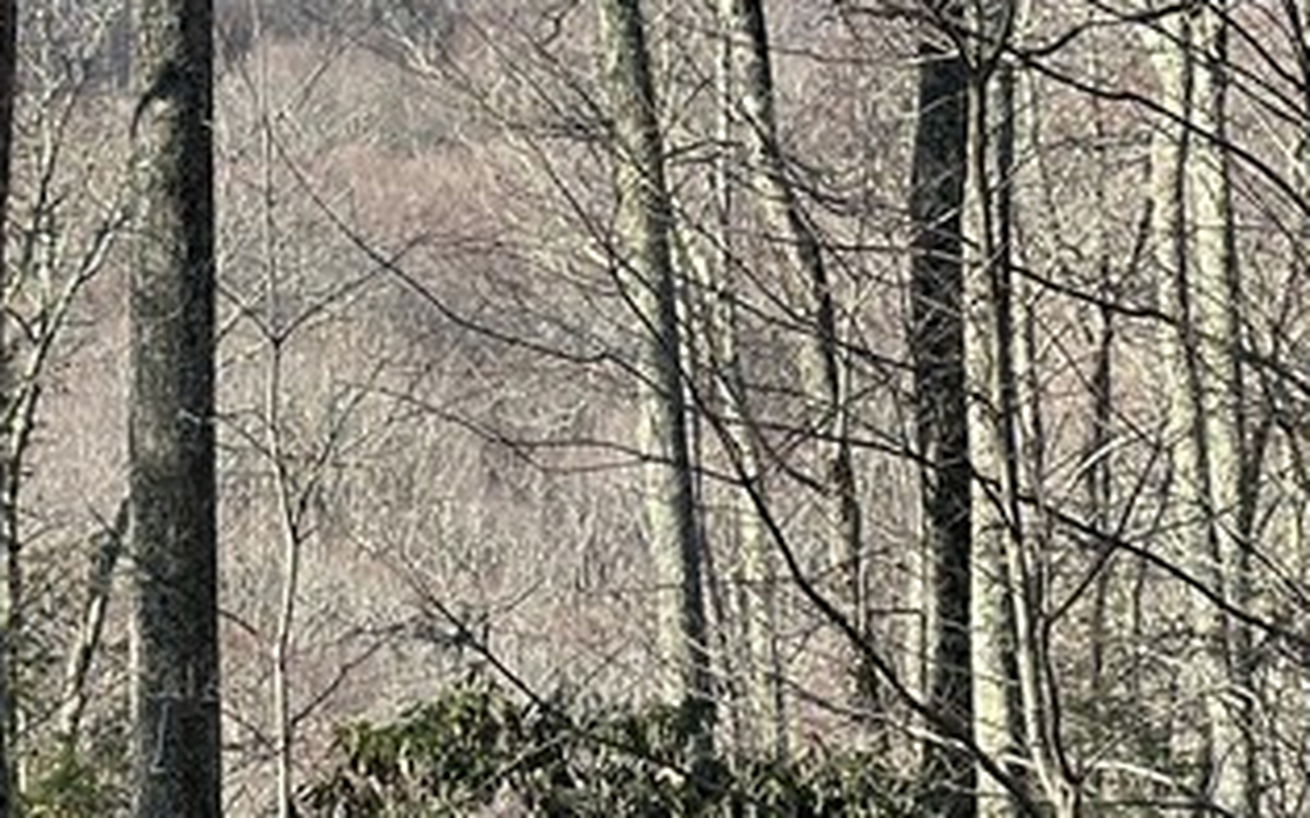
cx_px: 434
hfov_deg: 12.6
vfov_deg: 7.8
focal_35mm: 166
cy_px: 964
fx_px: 5924
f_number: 1.78
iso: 80
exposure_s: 1/1085
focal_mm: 6.86
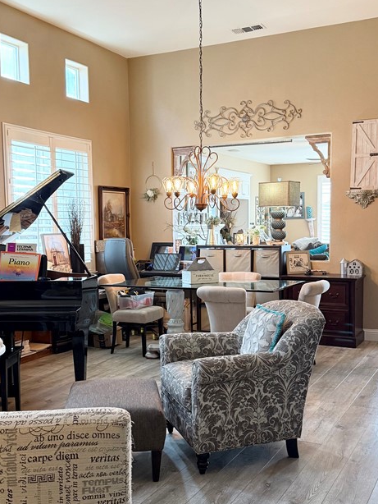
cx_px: 178
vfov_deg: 46.8
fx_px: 582
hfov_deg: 36.0
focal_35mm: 40
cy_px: 258
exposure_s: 1/60
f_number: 1.78
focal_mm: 6.76
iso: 320
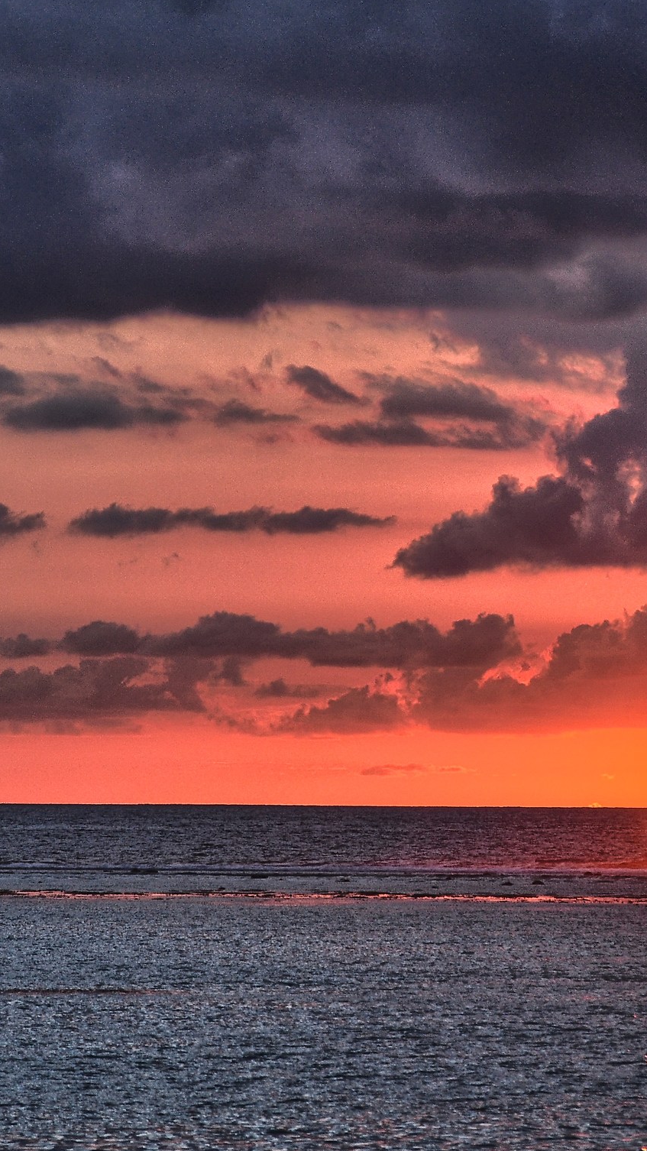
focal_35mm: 263
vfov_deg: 8.2
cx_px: 561
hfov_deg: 4.6
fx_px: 8017
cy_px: 592
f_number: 5.6
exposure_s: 1/320
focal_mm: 105
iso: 400
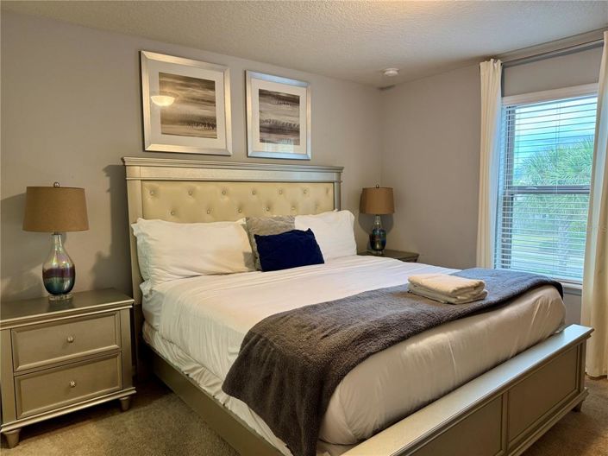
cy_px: 228
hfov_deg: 71.6
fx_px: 421
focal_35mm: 24
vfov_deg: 56.8
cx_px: 304
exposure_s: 1/60
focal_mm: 6.76
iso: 200
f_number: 1.78
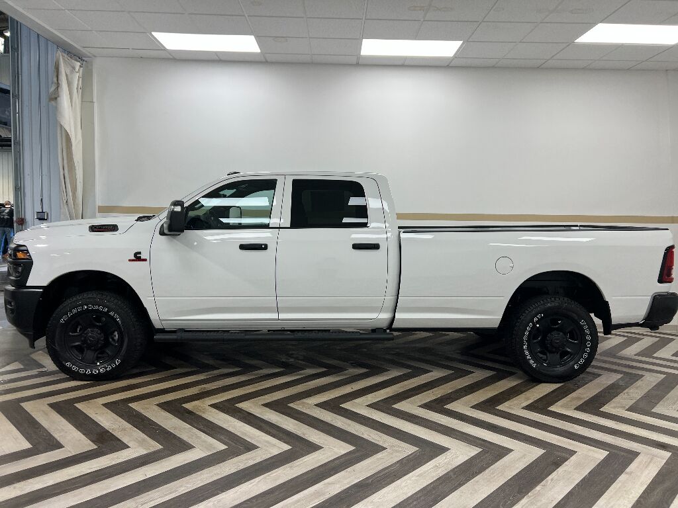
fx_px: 509
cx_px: 339
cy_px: 254
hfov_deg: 67.3
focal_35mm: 26
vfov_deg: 53.1
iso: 40
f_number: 1.5
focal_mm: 5.7
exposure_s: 1/120
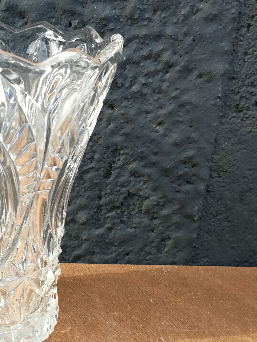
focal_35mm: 53
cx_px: 9
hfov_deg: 26.3
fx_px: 525
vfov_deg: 36.0
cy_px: 209
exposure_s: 1/130
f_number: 2.2
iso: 50
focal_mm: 3.95
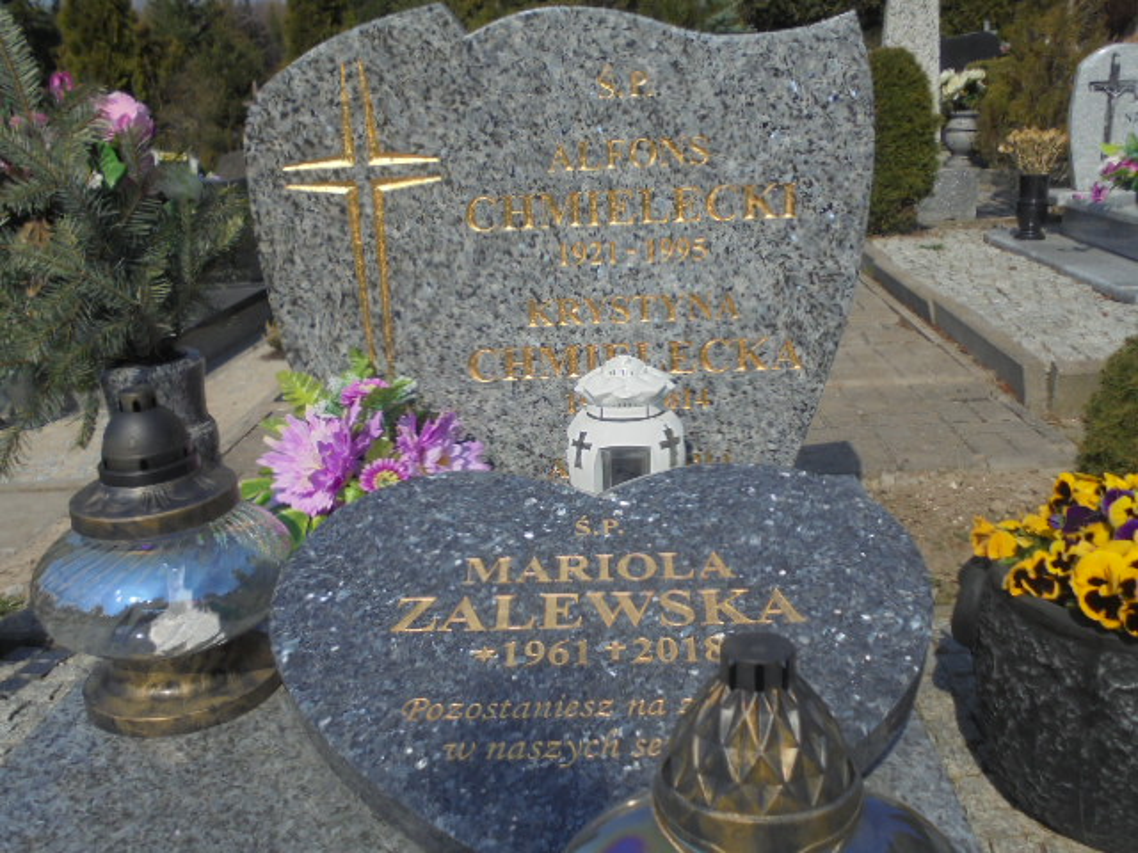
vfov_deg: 41.8
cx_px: 569
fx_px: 1118
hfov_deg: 54.0
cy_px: 426
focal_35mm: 34
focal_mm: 6.1
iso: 100
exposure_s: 1/160
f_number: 12.5
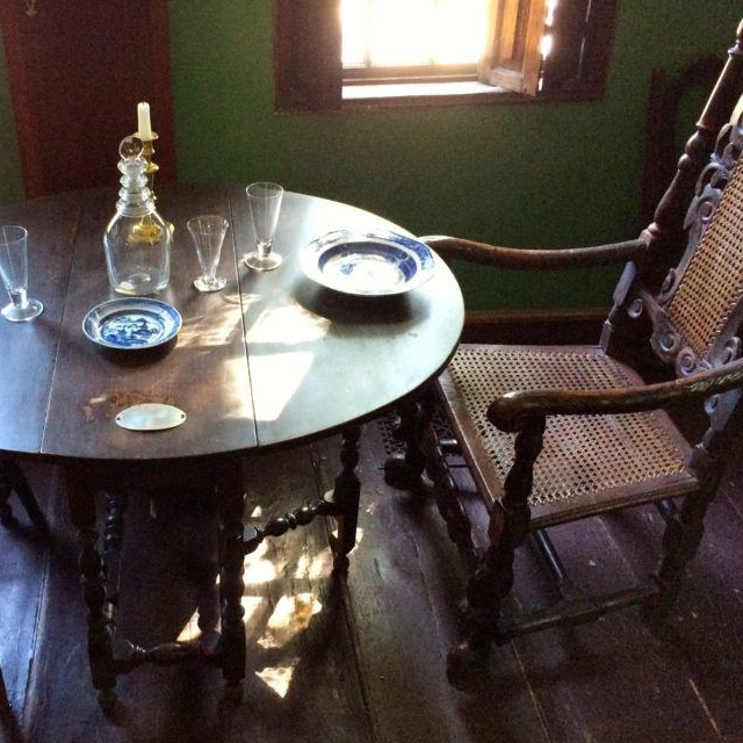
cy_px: 346
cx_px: 253
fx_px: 996
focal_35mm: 41
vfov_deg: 40.9
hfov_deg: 40.5
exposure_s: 1/30
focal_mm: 4.15
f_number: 2.2
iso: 200
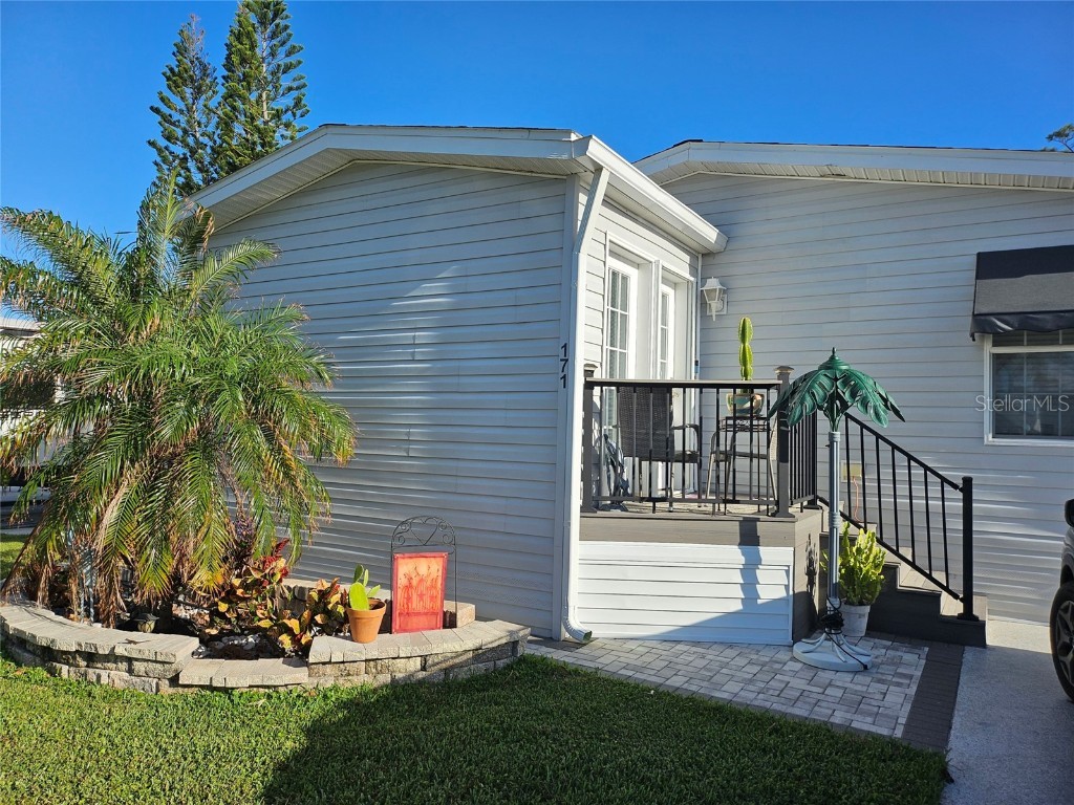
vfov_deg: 56.8
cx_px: 537
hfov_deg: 71.6
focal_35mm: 24
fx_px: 745
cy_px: 402
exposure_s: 1/4256
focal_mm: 5
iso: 50
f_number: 1.8
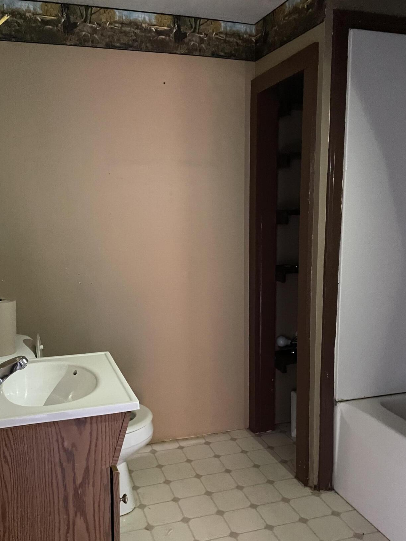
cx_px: 196
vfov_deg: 56.7
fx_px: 500
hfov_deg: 44.2
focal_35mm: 32
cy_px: 295
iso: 1000
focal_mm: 4.2
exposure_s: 1/30
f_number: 1.6
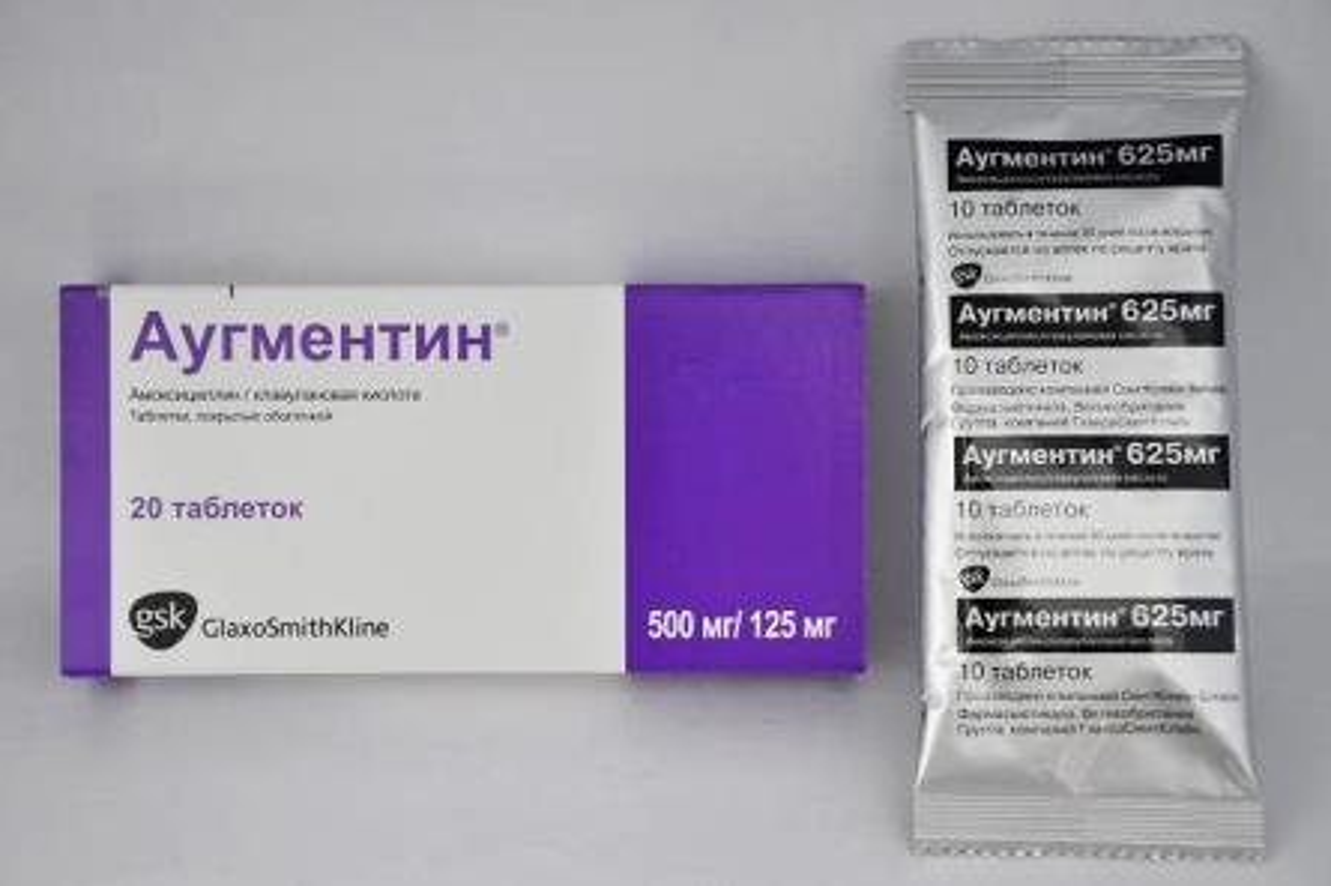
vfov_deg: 18.6
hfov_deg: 27.7
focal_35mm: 73
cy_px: 443
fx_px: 2697
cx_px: 671
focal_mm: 48
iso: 800
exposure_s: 1/15
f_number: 4.8
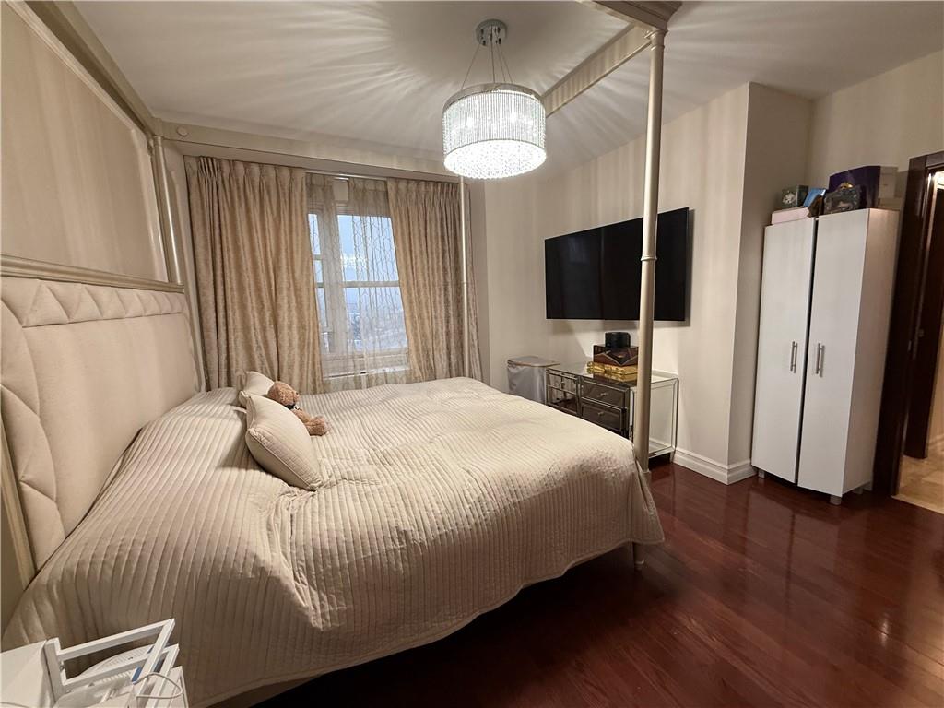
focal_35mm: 14
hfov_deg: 102.1
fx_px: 382
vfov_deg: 85.7
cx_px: 472
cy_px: 354
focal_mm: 2.22
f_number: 2.2
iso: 200
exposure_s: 1/60
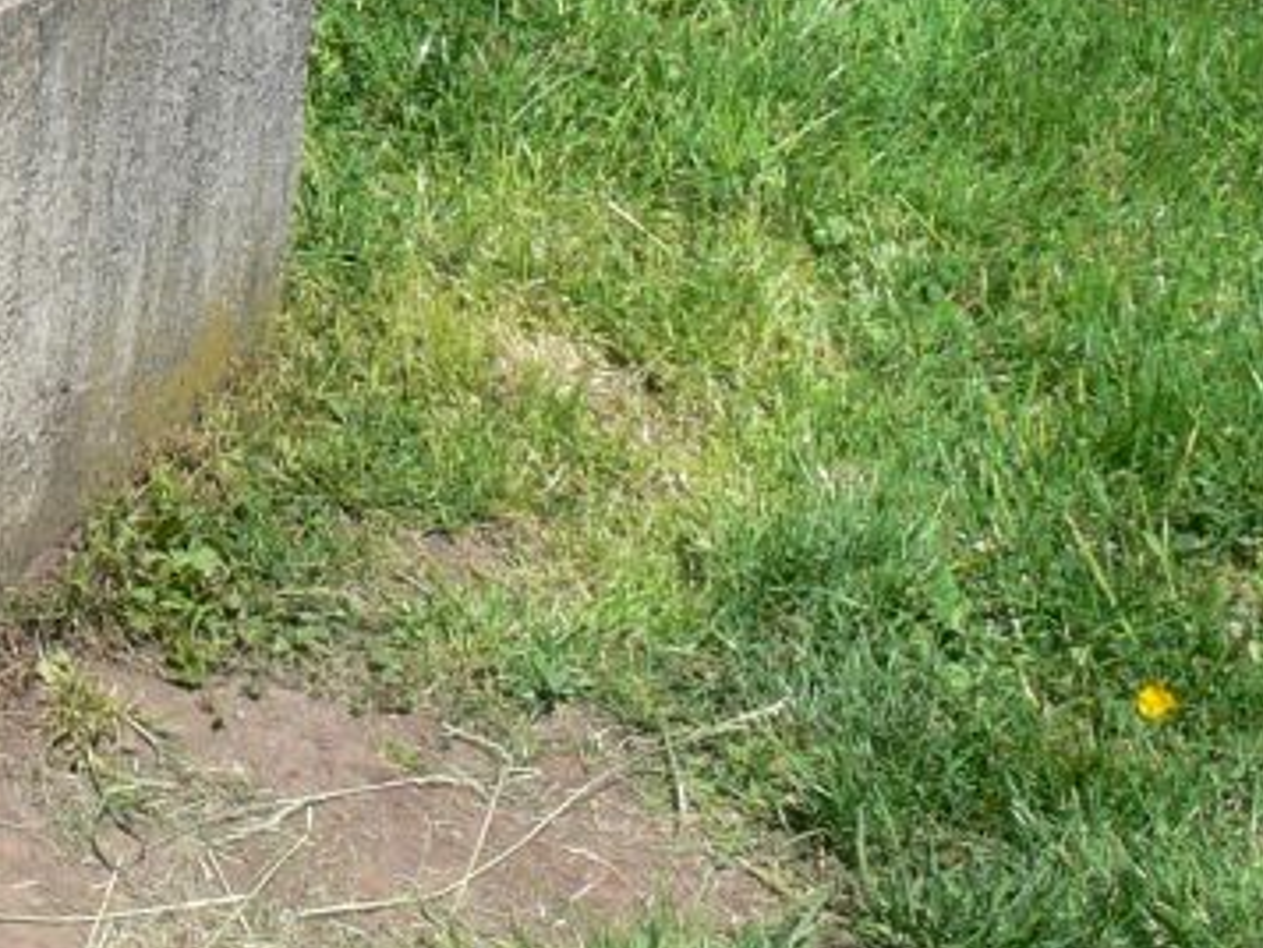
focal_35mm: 128
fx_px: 4672
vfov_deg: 11.3
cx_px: -612
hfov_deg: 14.4
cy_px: -288
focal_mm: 7.4
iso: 100
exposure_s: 1/400
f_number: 5.6
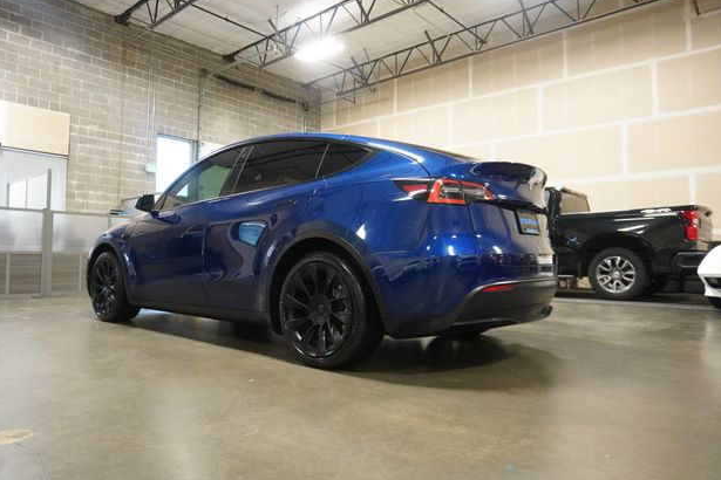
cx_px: 352
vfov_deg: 51.3
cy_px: 235
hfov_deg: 71.5
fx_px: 501
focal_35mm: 25
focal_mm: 16
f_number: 3.5
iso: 5000
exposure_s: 1/160
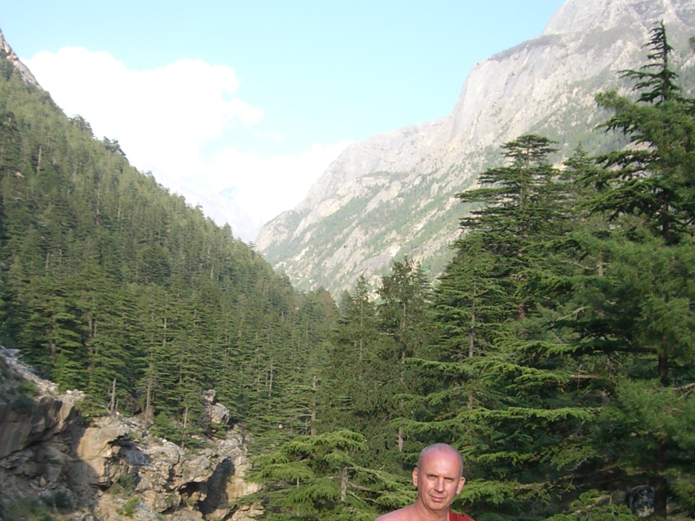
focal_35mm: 59
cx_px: 361
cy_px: 371
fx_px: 1184
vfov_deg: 24.6
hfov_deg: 32.7
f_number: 4.3
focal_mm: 6.2
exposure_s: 1/125
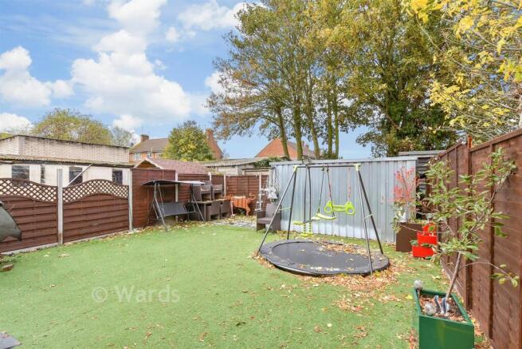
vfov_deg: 77.4
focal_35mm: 15
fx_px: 218
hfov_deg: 100.4
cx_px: 261
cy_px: 174
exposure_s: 1/60
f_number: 8
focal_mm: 10
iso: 160
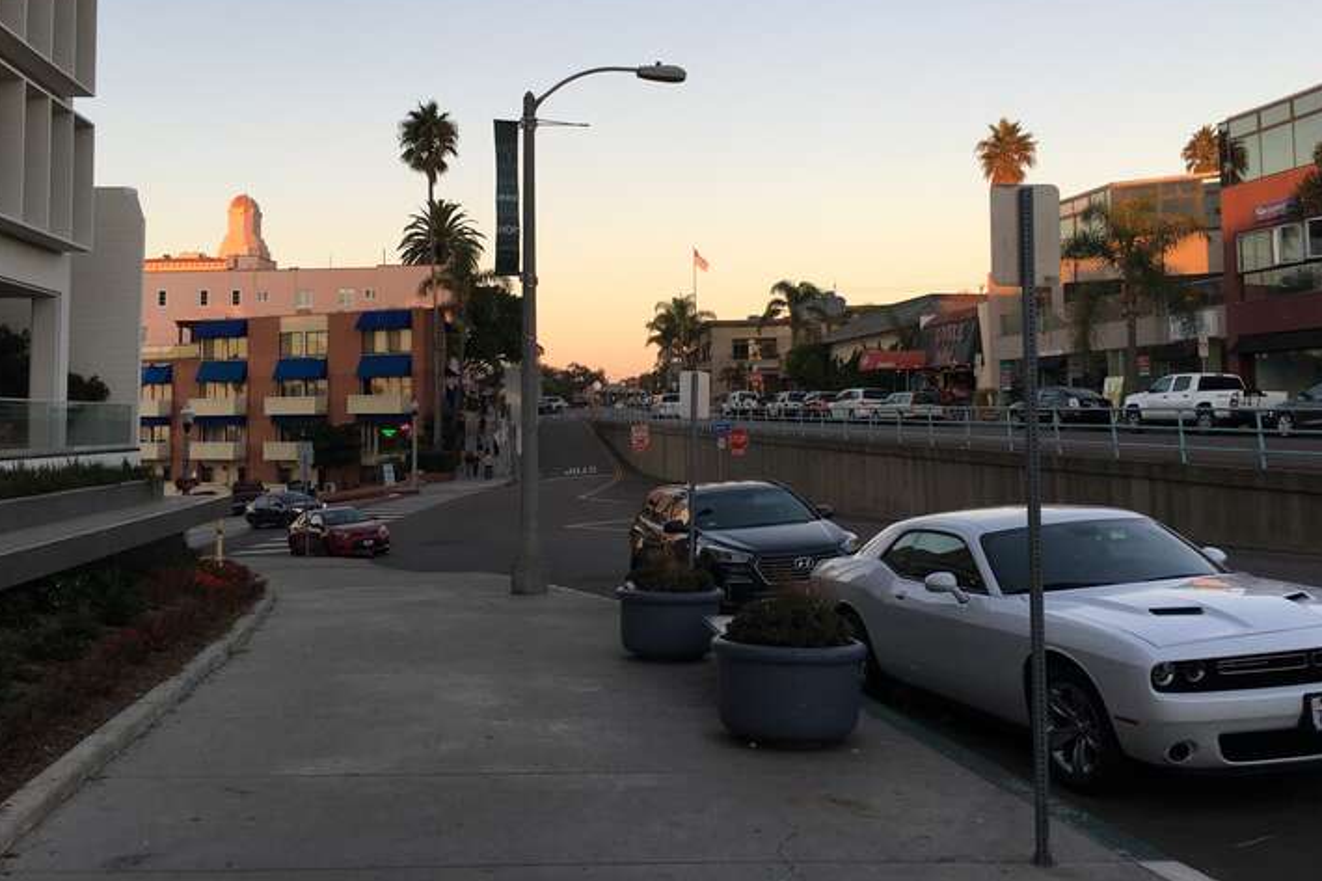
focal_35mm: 34
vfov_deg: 38.6
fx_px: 1248
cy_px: 324
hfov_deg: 55.8
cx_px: 613
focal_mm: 4.15
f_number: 2.2
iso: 25
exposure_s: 1/120
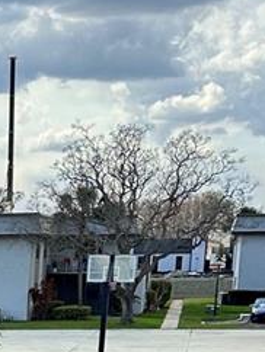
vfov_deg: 15.1
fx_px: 1213
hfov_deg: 11.4
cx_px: -239
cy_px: 554
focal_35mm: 119
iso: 80
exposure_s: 1/2882
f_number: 1.78
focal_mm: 6.86
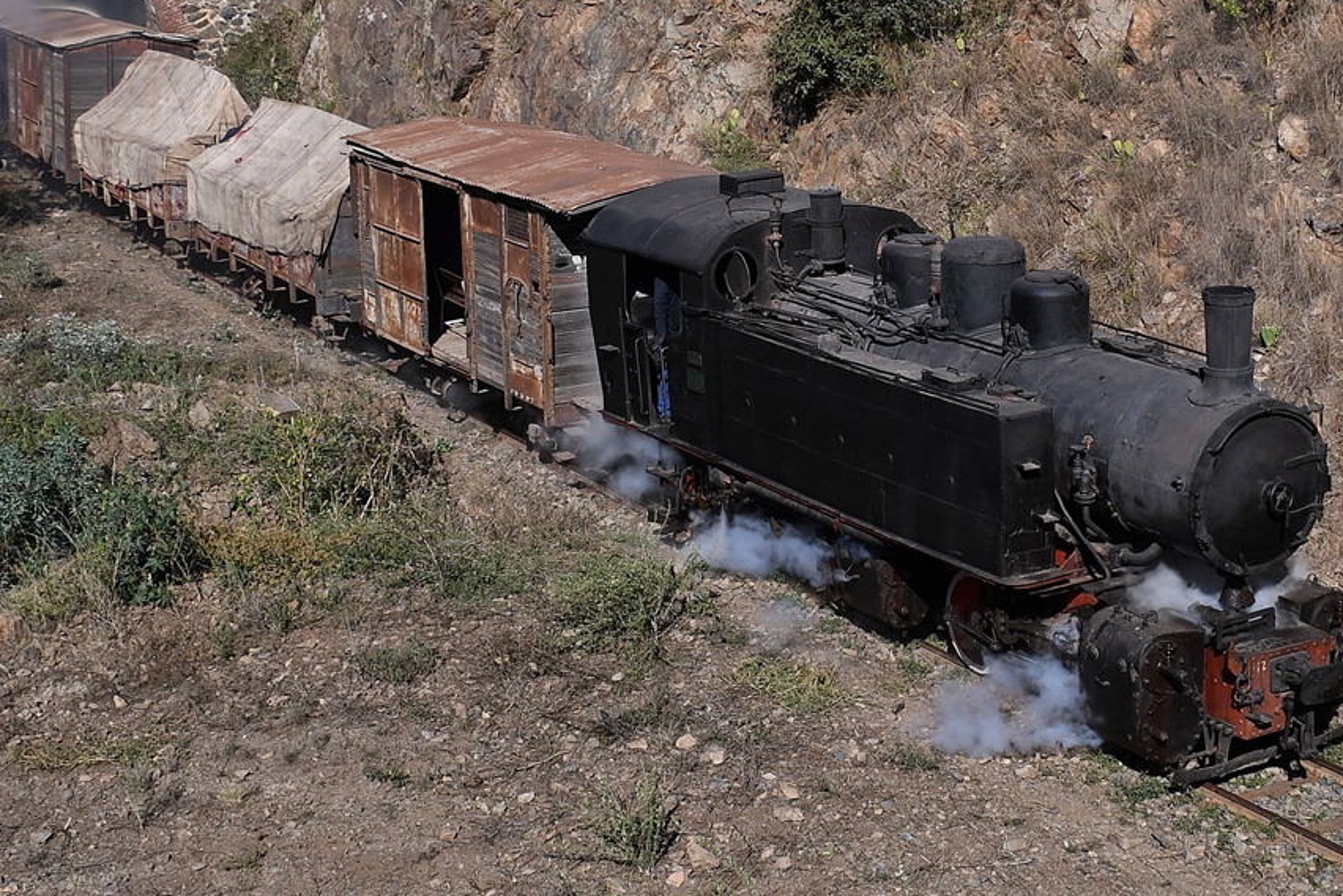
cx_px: 769
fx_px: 2313
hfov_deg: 32.3
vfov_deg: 21.7
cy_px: 203
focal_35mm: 62
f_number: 8
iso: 200
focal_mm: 22
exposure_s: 1/800
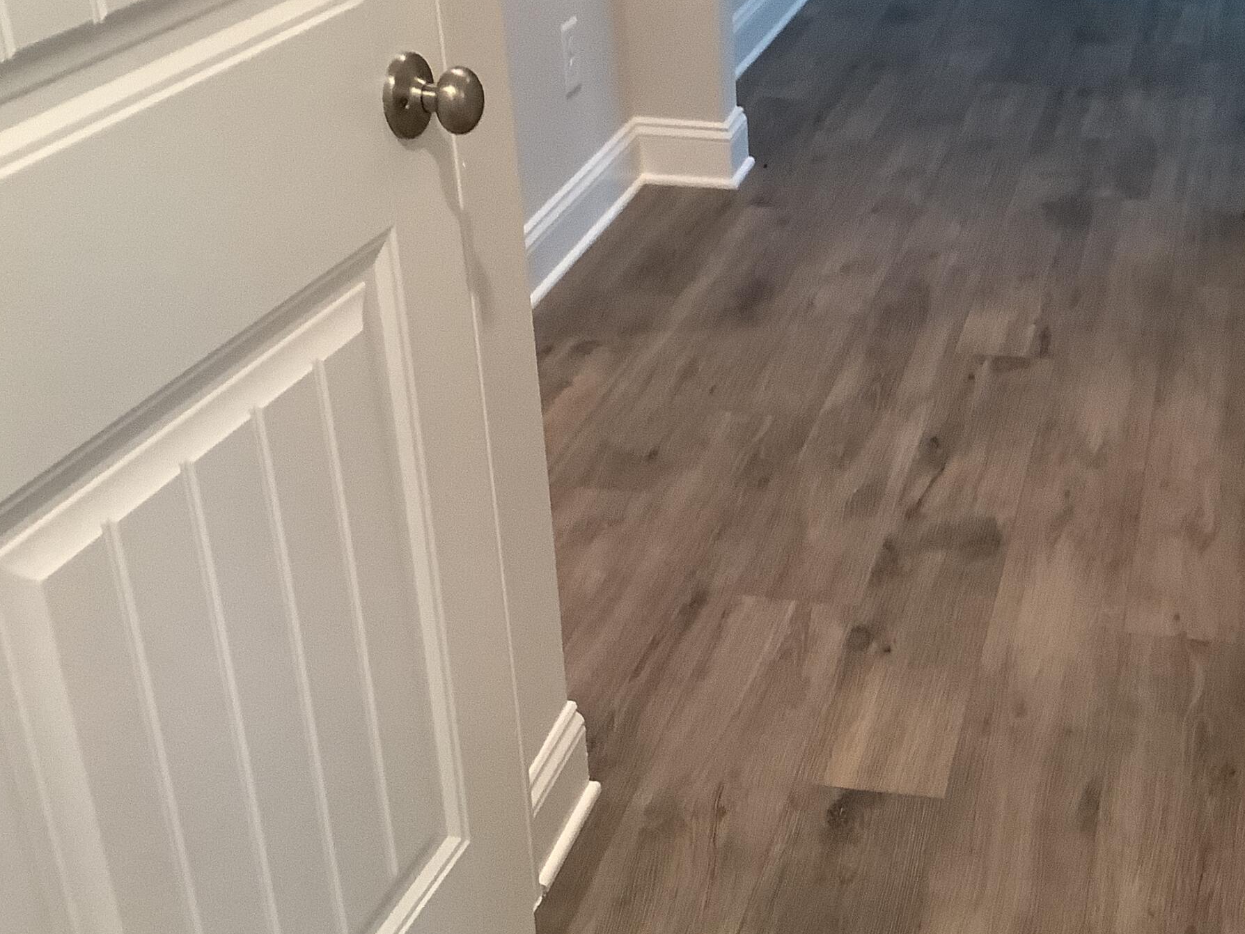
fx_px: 1870
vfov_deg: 28.0
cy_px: 423
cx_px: 961
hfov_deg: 35.8
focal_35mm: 52
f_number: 2.4
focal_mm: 3.3
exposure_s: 1/50
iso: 320
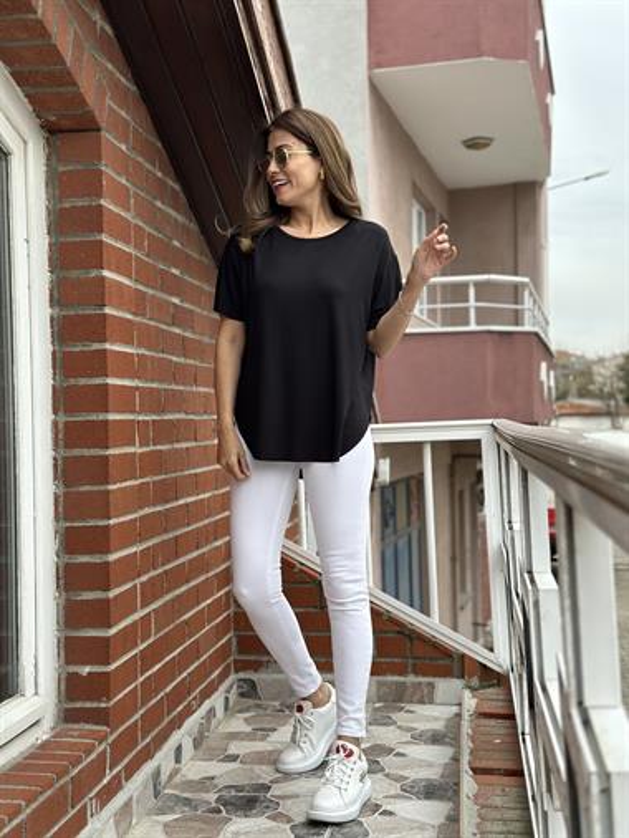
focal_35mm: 48
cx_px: 314
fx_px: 1162
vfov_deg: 39.6
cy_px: 419
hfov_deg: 30.3
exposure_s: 1/612
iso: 80
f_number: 1.78
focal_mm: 6.86
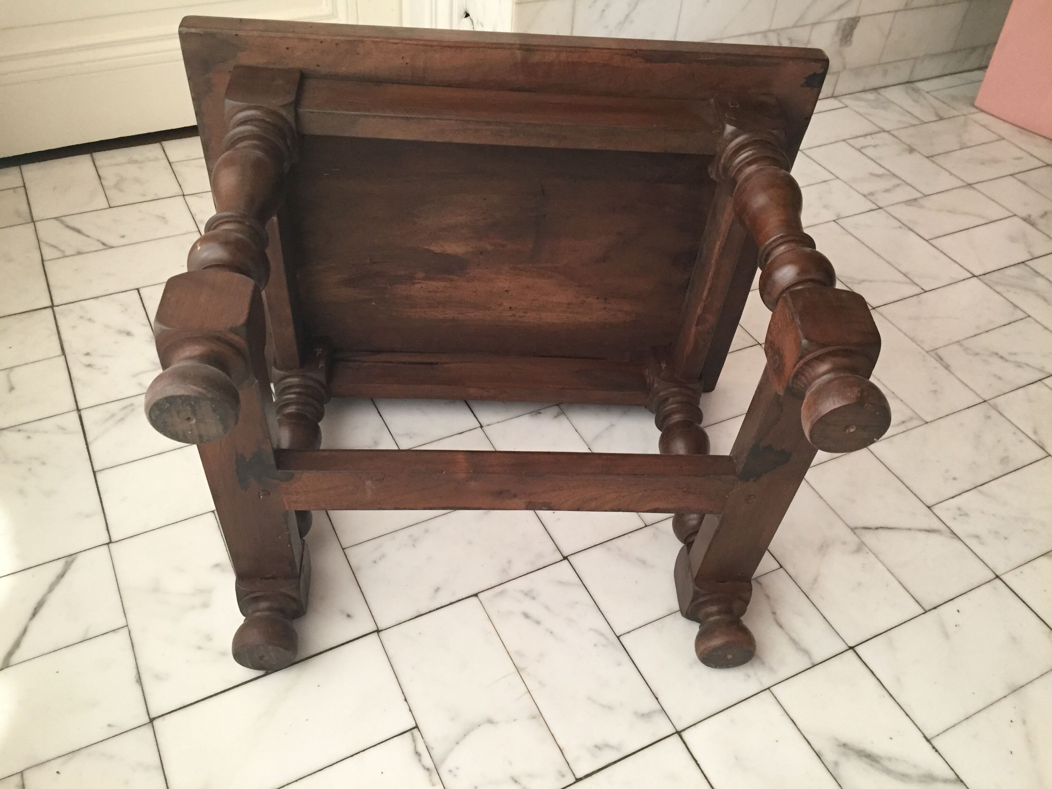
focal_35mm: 29
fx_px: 881
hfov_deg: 61.7
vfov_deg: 48.2
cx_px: 526
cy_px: 394
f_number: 2.2
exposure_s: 1/33
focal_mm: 4.15
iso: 250
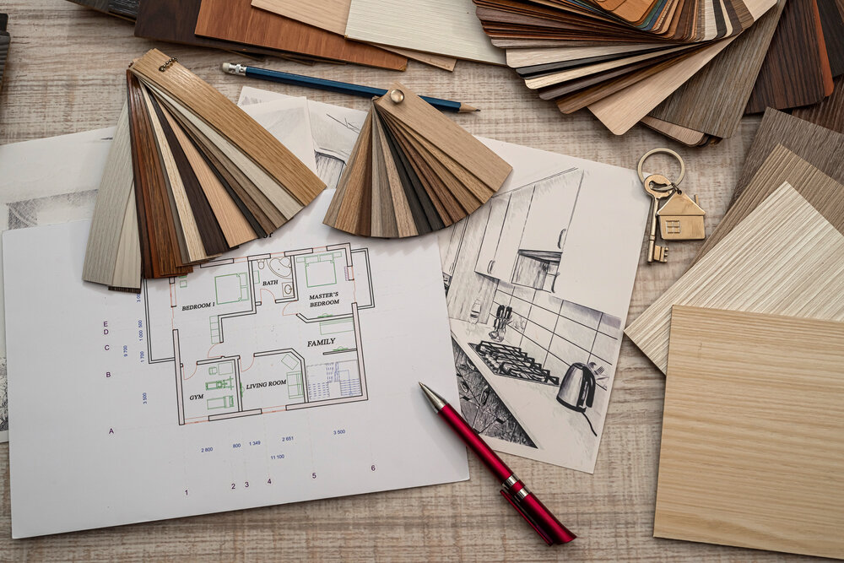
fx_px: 1172
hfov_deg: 39.6
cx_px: 422
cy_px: 282
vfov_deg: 27.0
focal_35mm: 50
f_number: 7.1
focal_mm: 50
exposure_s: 1/160
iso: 250
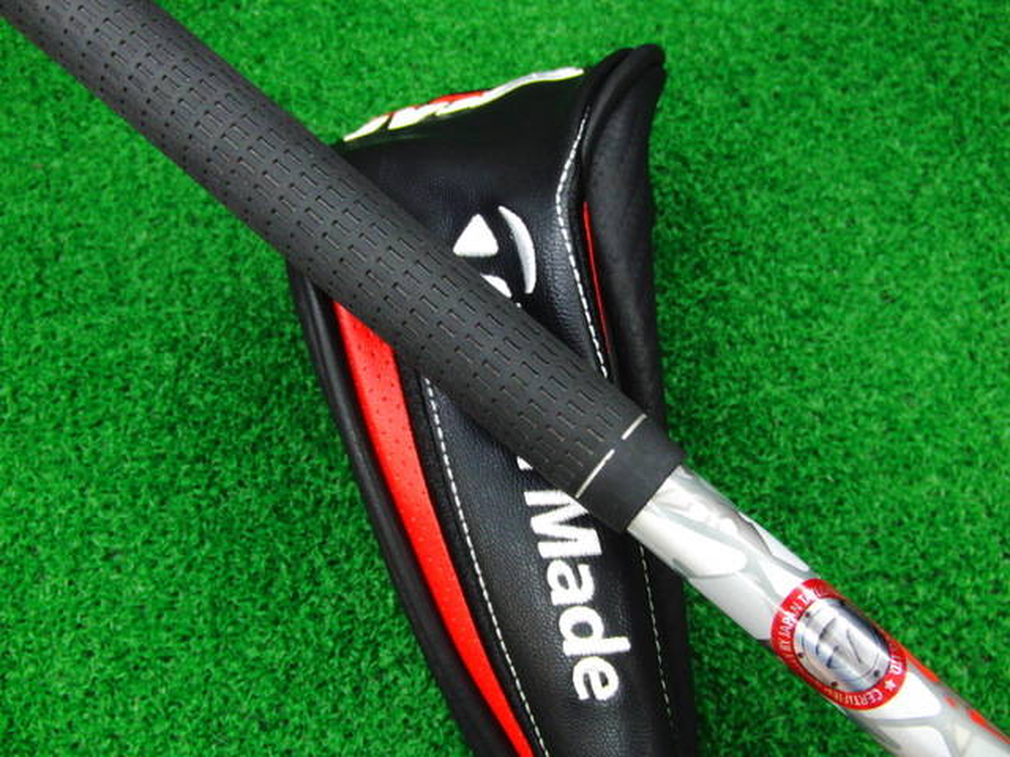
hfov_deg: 50.1
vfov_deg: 38.7
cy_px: 378
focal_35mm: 37
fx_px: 1080
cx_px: 505
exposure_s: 1/30
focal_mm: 6.42
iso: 400
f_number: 3.6
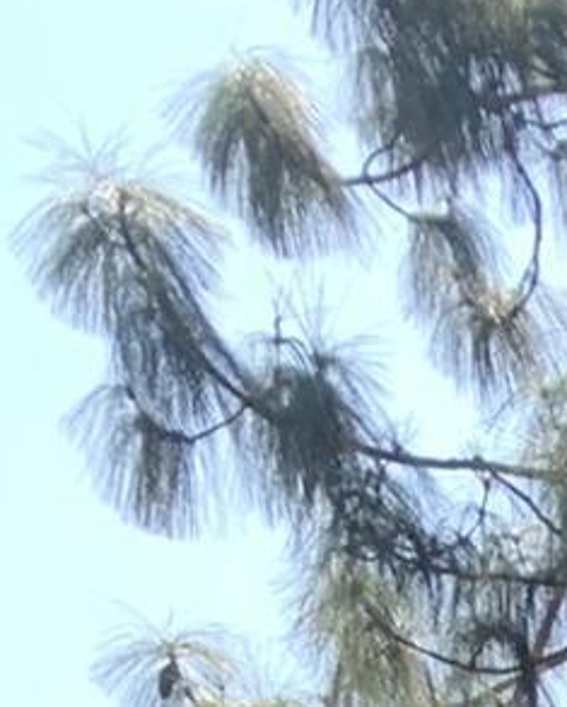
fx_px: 3623
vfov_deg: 8.6
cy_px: 2341
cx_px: 1706
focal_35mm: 173
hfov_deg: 7.8
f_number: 1.8
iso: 25
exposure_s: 1/354
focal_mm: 4.25
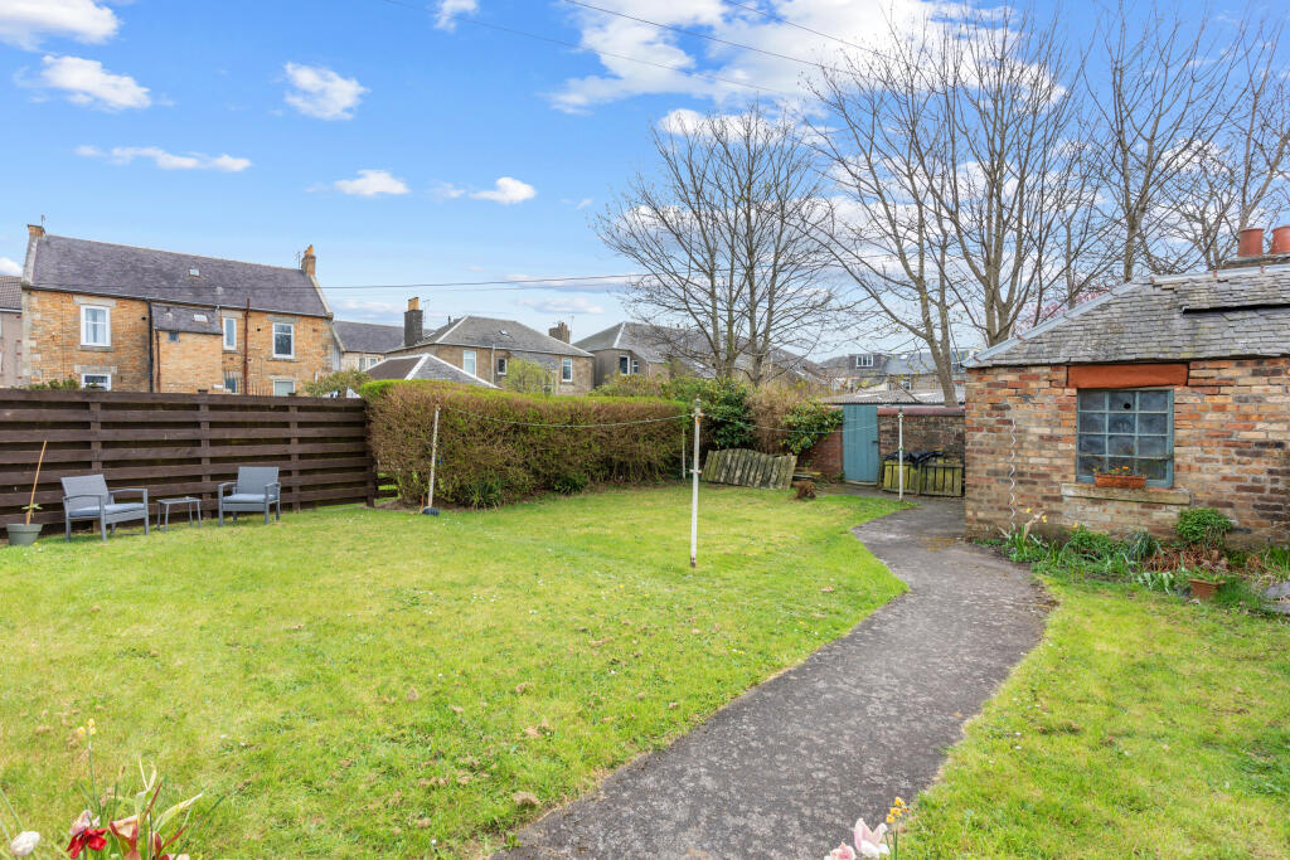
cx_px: 645
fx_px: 609
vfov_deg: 70.5
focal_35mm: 17
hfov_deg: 93.3
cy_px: 430
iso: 200
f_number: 8
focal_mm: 17
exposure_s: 1/80
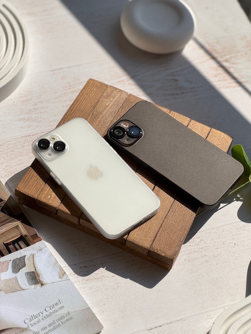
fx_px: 744
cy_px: 167
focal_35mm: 77
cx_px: 126
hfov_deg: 19.1
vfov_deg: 25.3
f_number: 2.8
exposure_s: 1/1263
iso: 25
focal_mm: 9
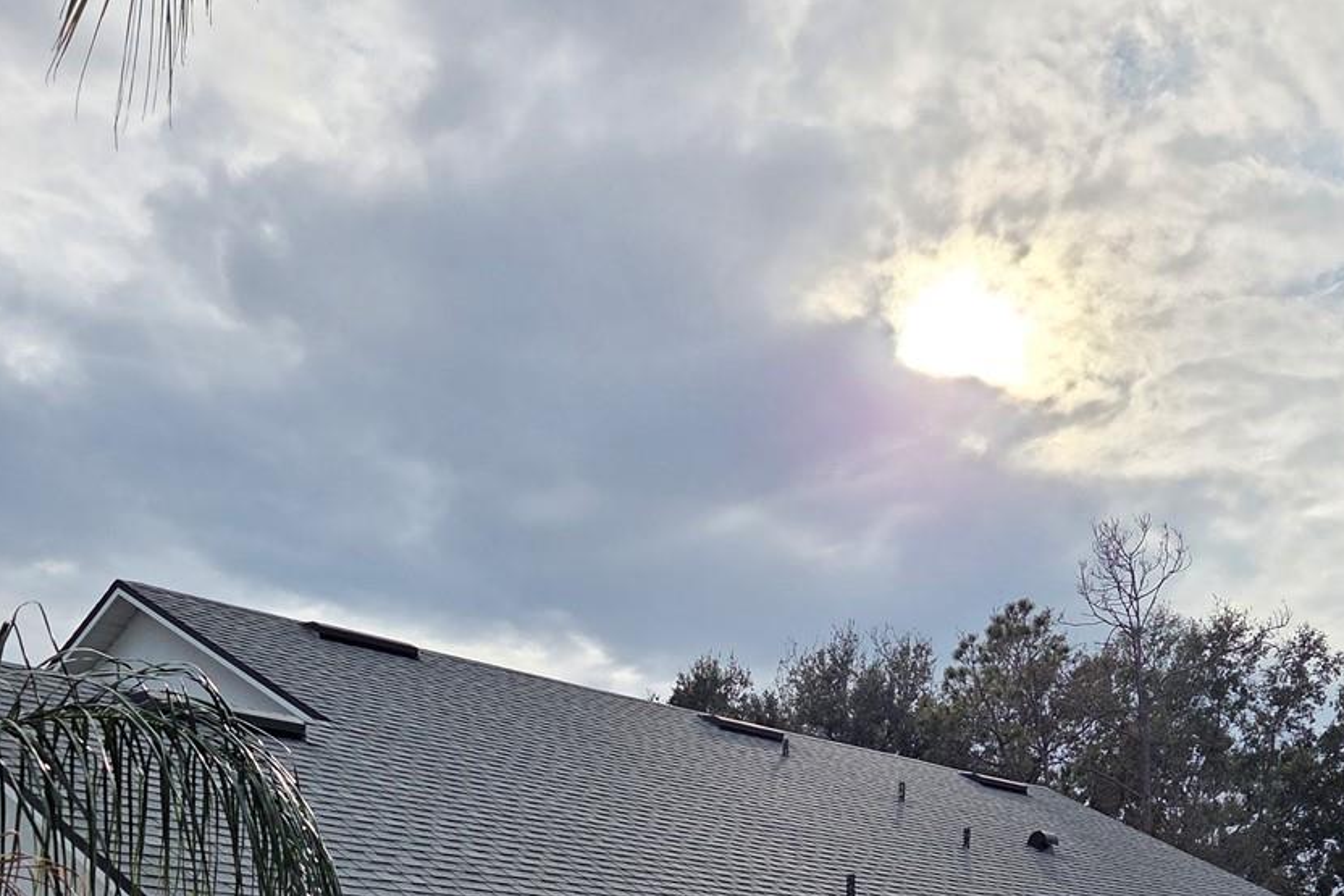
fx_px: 1718
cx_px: 738
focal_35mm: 46
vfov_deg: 27.4
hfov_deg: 42.7
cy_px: 914
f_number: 1.8
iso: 50
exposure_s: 1/7891
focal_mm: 5.4
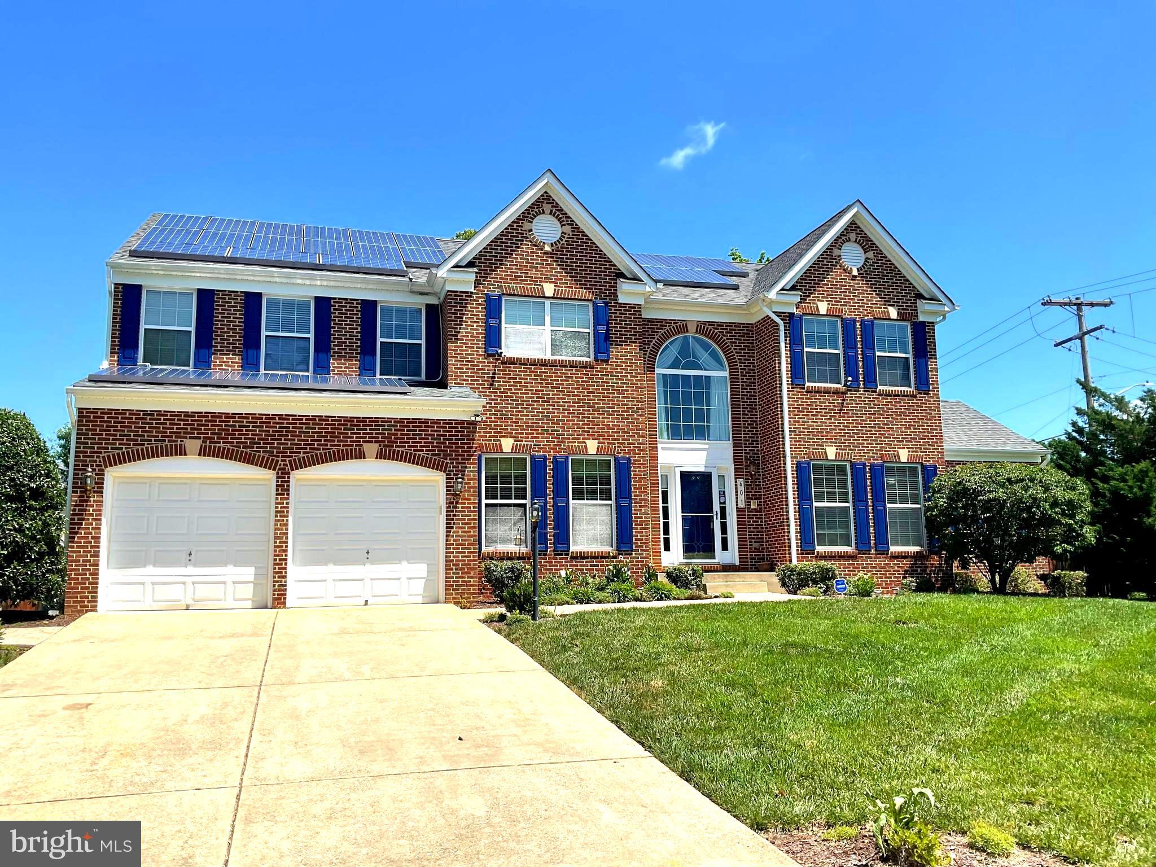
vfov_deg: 48.2
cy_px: 434
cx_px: 578
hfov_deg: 61.7
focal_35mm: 29
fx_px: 968
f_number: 1.8
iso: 16
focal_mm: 3
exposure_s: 1/2141
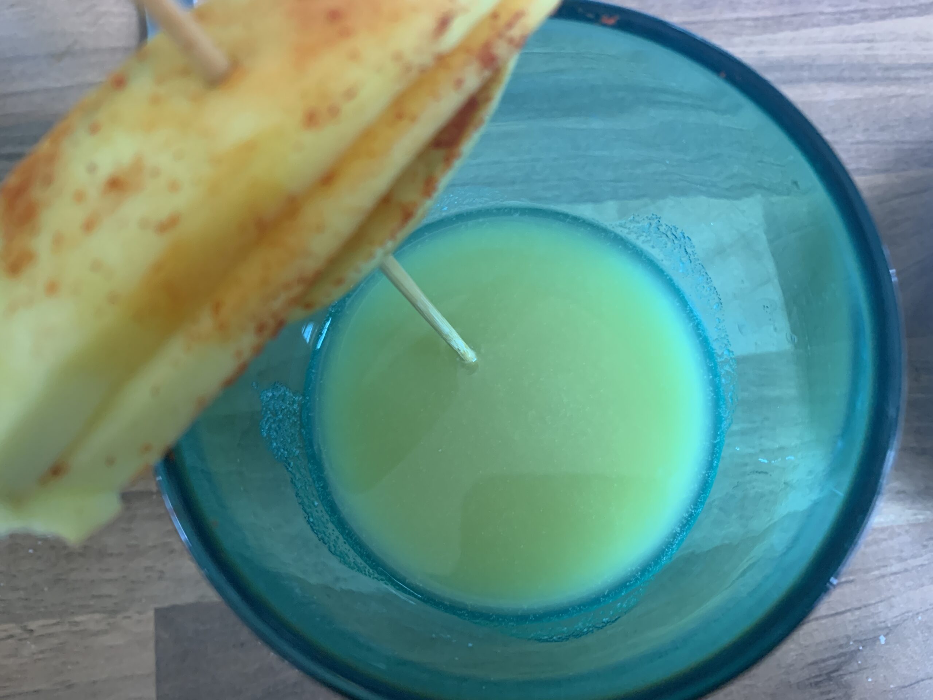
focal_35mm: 26
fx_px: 701
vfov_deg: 53.1
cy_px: 350
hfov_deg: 67.3
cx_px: 466
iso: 320
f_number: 1.8
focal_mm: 4.25
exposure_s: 1/60
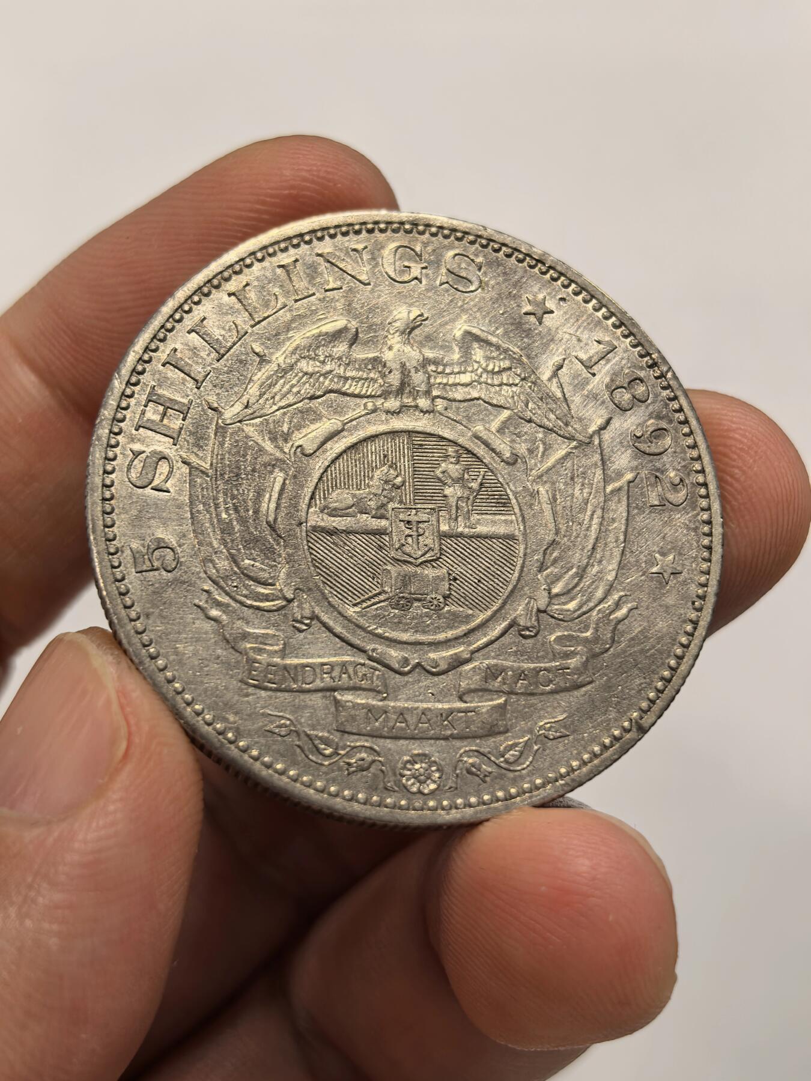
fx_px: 1687
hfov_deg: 27.0
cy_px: 540
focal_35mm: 54
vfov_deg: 35.5
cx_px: 406
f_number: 2
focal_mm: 6.98
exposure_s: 1/100
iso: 250
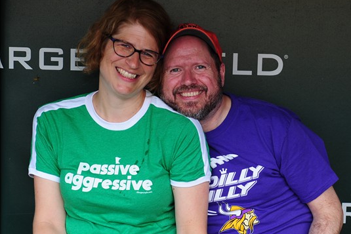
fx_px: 1092
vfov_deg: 12.2
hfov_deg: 18.3
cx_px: 191
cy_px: 150
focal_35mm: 112
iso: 320
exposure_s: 1/250
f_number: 4
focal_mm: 60
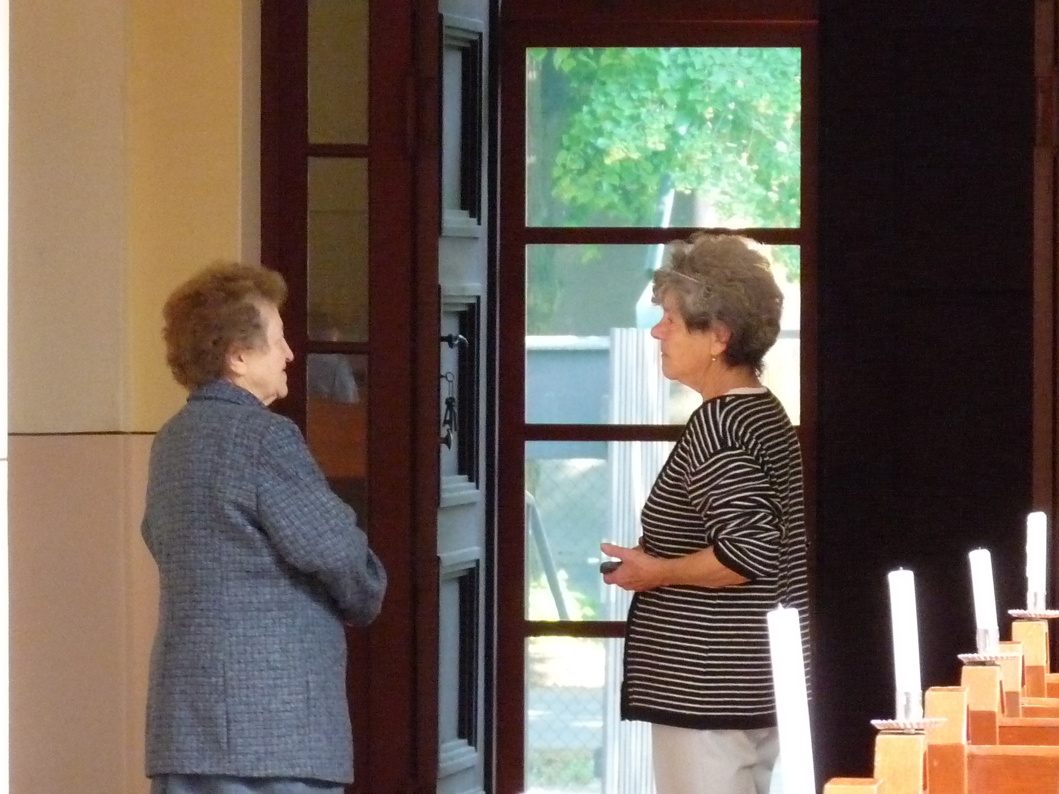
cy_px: 397
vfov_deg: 6.5
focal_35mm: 230
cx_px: 530
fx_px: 7036
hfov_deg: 8.6
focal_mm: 23
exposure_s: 1/80
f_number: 3.6
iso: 800
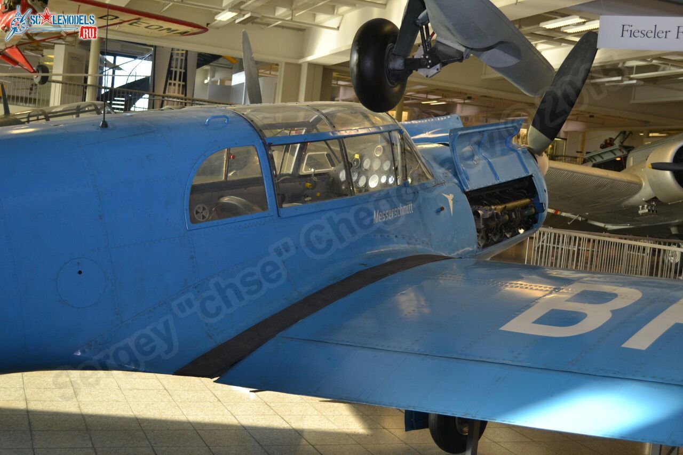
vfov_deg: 29.9
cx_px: 342
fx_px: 854
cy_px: 228
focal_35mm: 45
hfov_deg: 43.6
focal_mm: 30
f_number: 4.5
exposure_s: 1/60
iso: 560
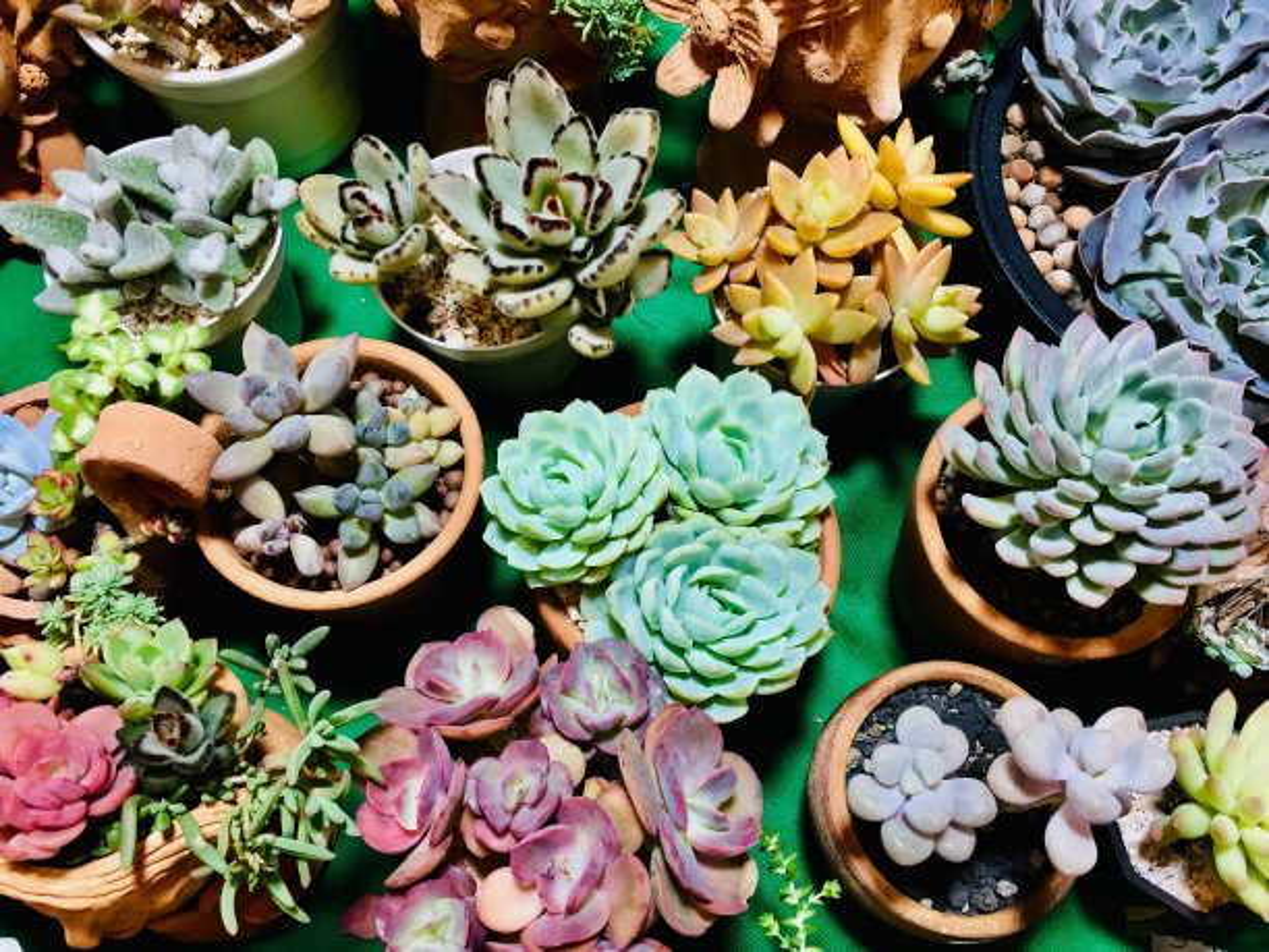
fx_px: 1063
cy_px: 476
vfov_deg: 48.2
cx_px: 634
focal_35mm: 29
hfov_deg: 61.7
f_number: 2.2
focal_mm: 4.15
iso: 64
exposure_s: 1/30
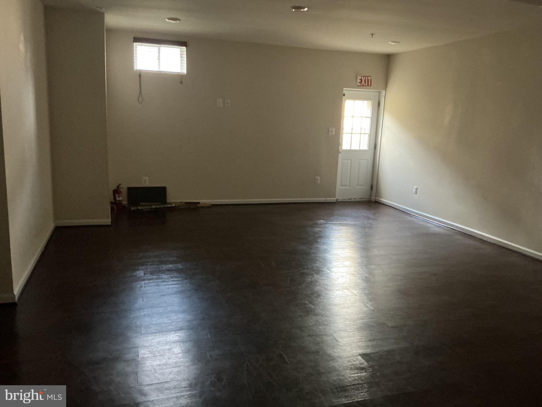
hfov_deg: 61.7
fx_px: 454
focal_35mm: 29
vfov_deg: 48.2
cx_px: 271
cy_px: 204
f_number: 1.8
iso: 500
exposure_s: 1/30
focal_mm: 3
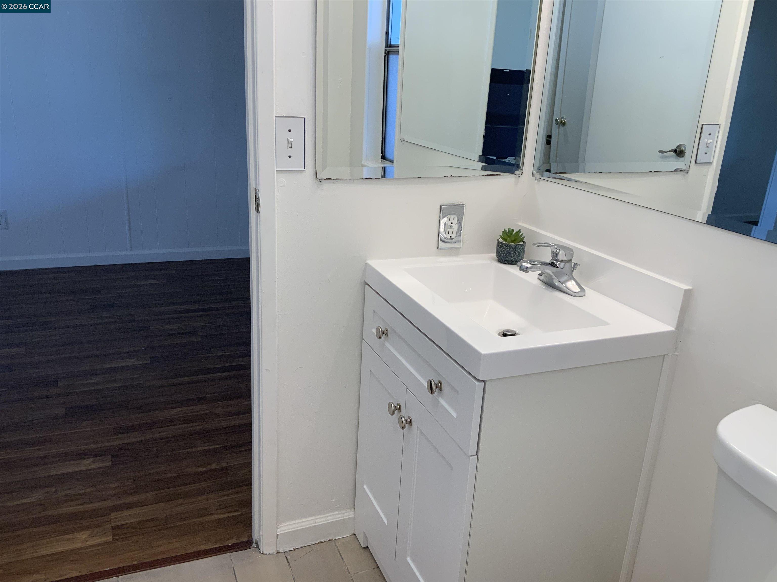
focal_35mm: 29
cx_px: 388
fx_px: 651
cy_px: 291
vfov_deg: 48.2
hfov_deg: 61.7
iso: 50
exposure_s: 1/120
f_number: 1.8
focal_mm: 3
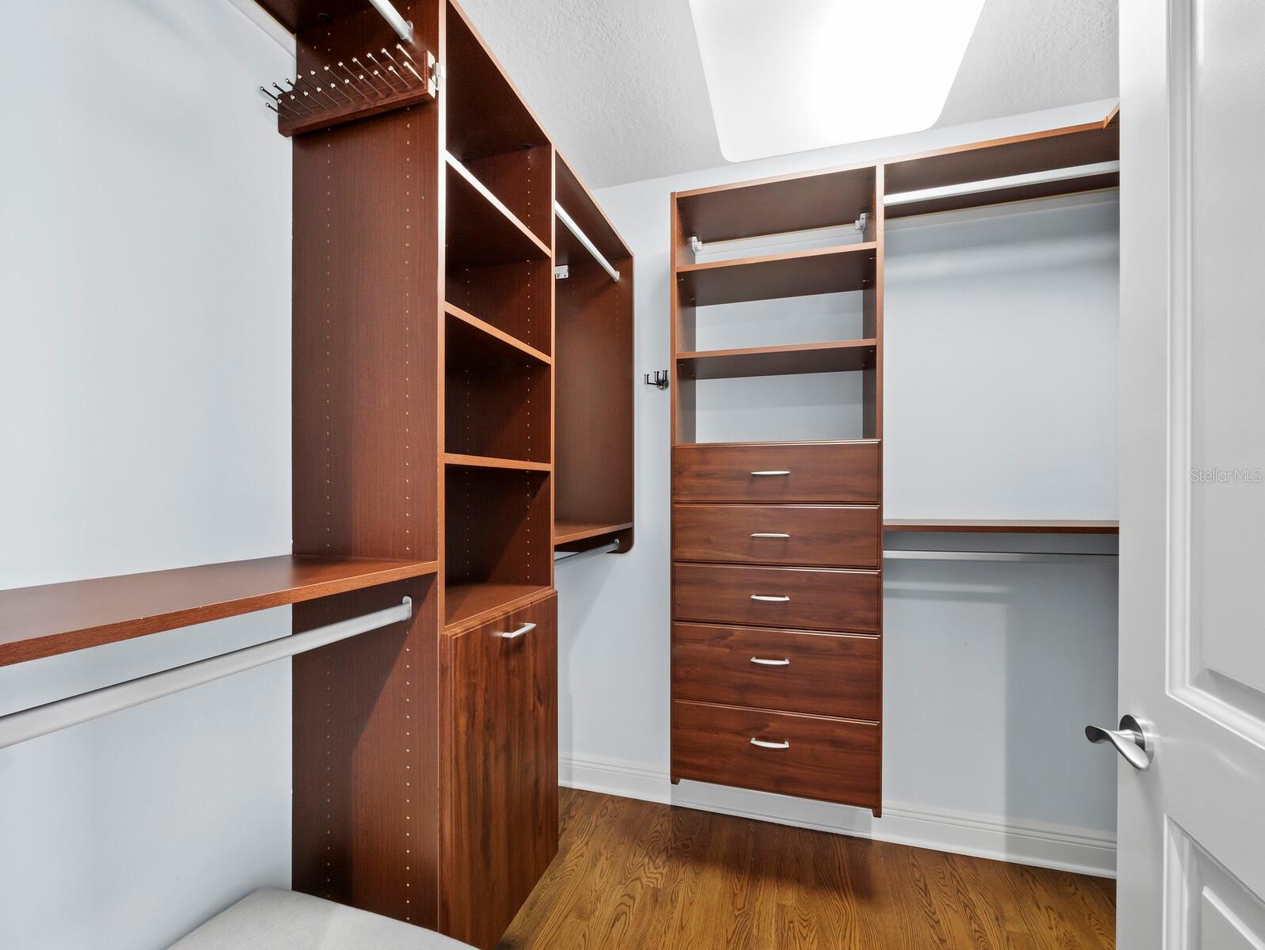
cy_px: 475
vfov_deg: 85.7
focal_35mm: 14
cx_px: 632
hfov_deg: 102.0
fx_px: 512
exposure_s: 2.5
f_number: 14
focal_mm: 7
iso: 320
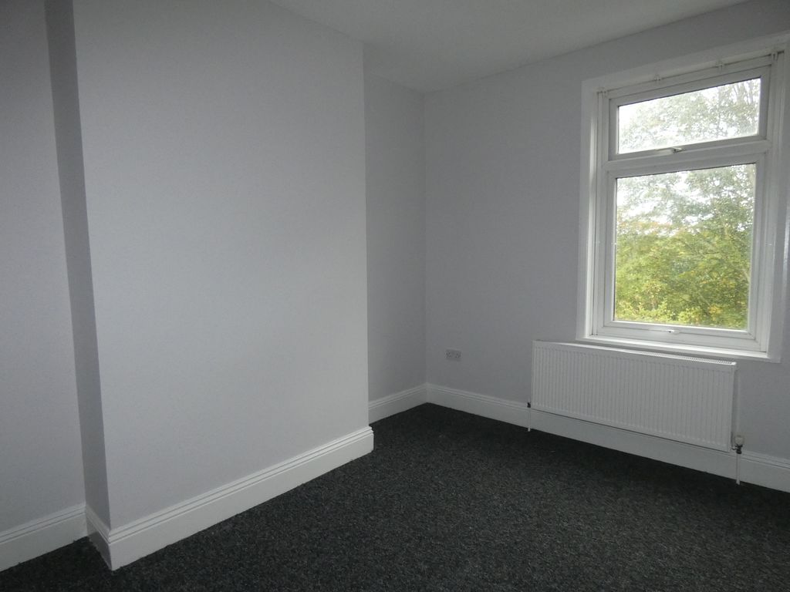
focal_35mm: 20
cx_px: 395
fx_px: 456
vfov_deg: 66.0
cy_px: 296
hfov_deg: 81.7
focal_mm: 3.6
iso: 500
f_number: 2.8
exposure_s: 1/60
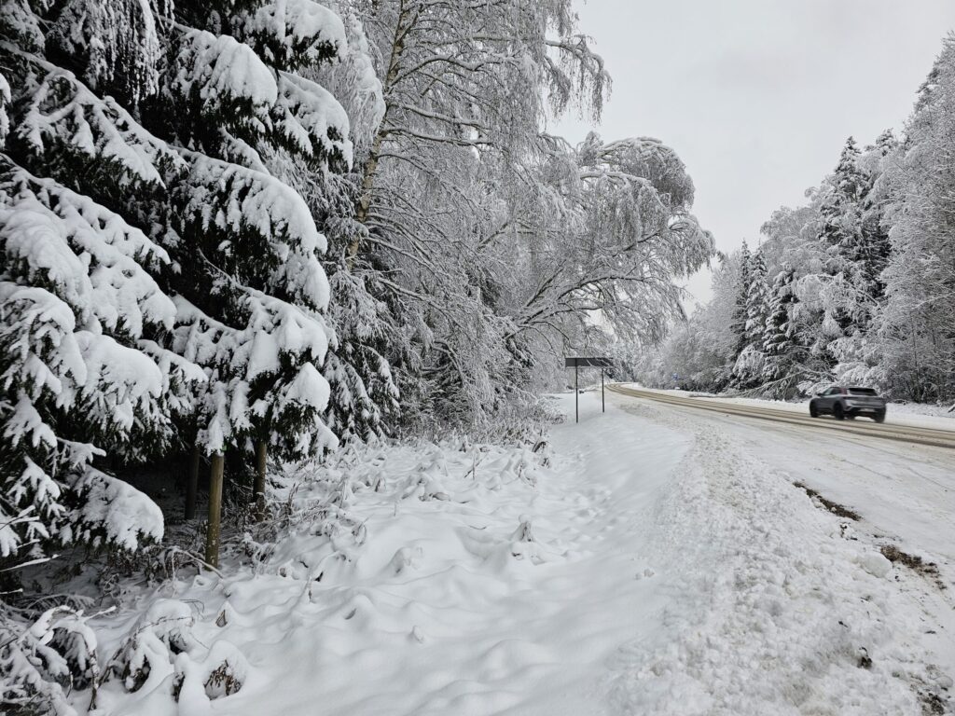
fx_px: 635
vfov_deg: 58.9
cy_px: 358
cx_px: 478
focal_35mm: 23
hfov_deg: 73.9
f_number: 1.7
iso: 10
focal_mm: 6.3
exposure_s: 1/113
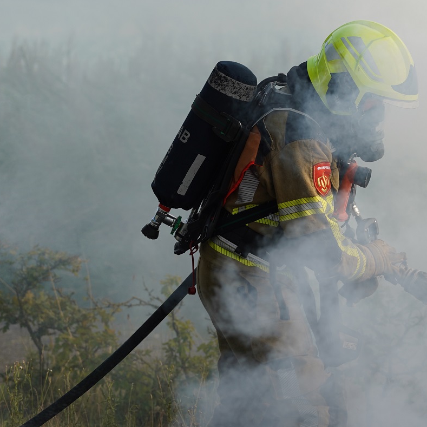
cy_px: 111
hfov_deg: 7.1
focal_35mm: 246
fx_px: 3433
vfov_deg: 7.1
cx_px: 295
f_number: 4.5
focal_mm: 119
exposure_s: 1/500
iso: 100
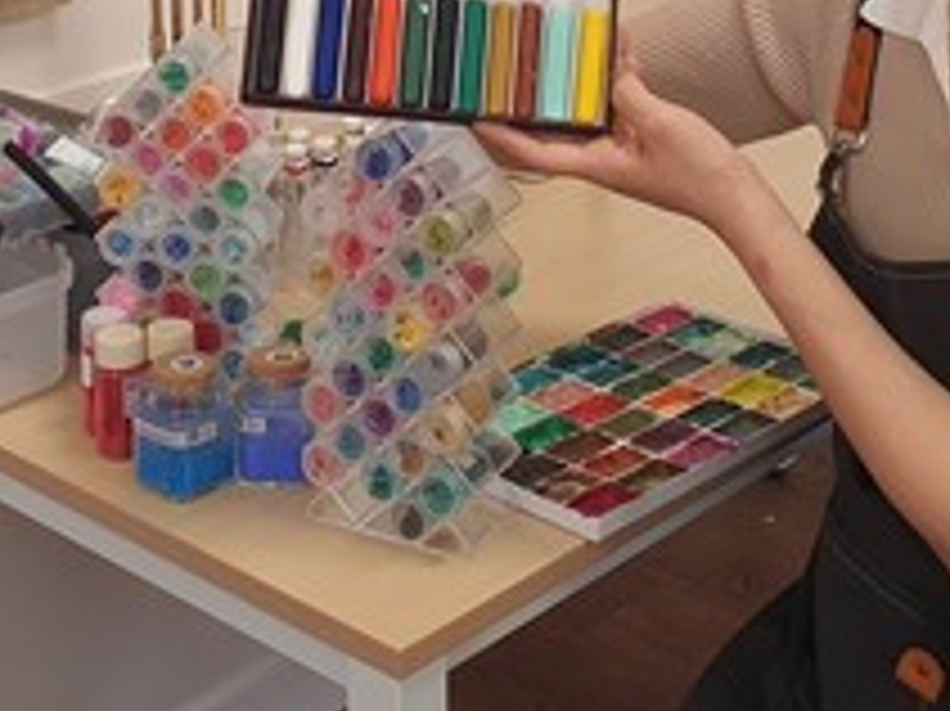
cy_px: -176
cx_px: 396
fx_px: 2030
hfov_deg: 26.3
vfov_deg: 18.7
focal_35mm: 74
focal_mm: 4.3
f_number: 2.4
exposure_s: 1/120
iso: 160
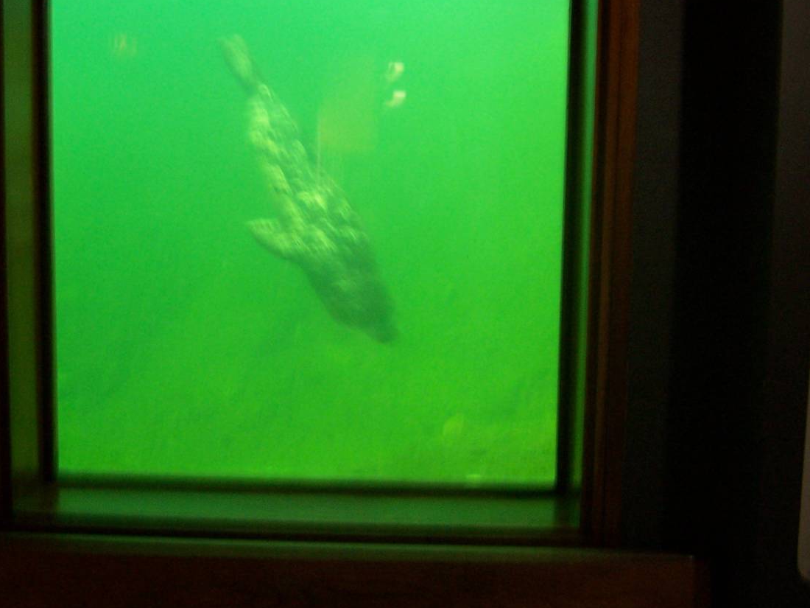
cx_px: 362
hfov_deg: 39.6
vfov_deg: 30.3
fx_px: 1123
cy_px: 280
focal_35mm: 48
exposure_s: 1/10
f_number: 3.4
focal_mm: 5.5
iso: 140
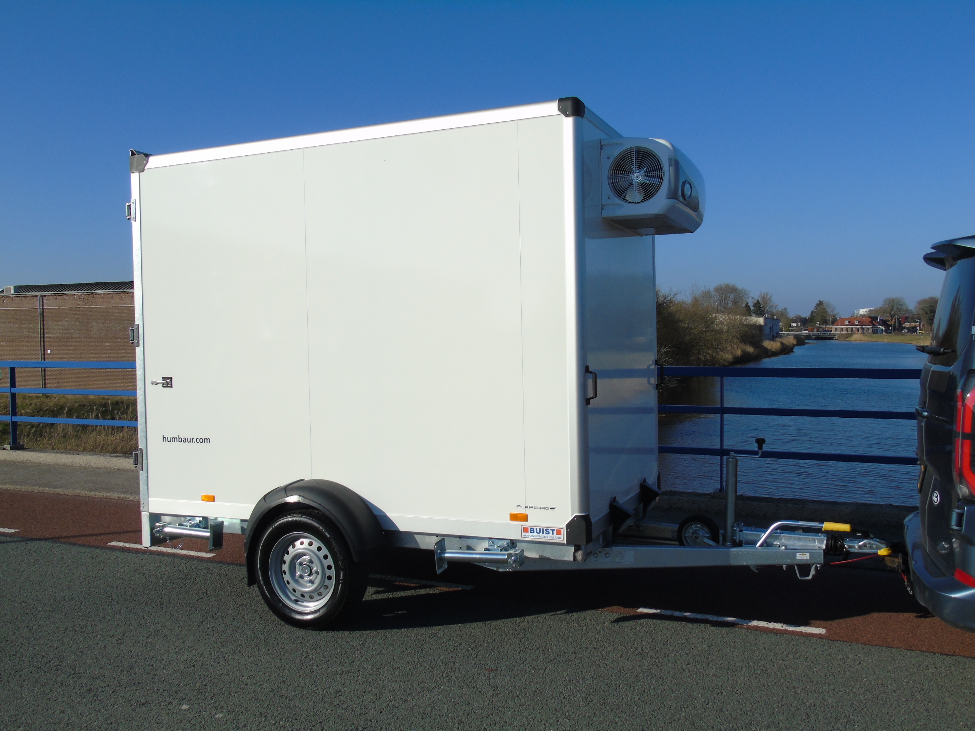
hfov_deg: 61.7
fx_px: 817
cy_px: 366
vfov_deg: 48.2
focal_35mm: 29
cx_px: 488
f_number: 4.2
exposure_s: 1/1000
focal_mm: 5.2
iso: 80
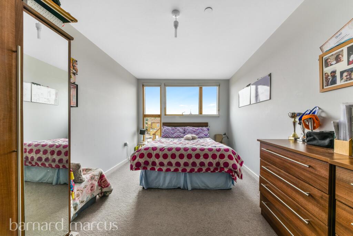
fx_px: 118
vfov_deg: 90.1
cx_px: 176
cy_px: 118
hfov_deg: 112.6
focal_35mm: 12
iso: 250
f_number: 16
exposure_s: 1/15
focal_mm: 12
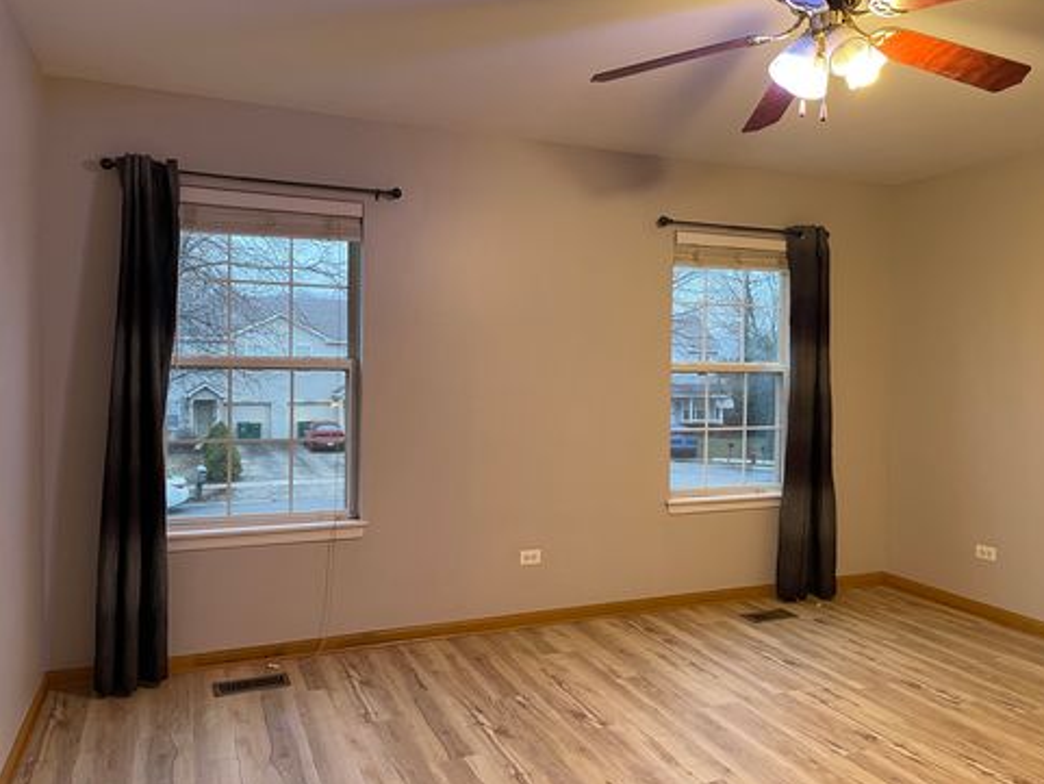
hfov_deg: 67.3
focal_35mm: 26
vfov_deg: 53.1
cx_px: 540
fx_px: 784
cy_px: 385
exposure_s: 1/60
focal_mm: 5.1
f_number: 1.6
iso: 200
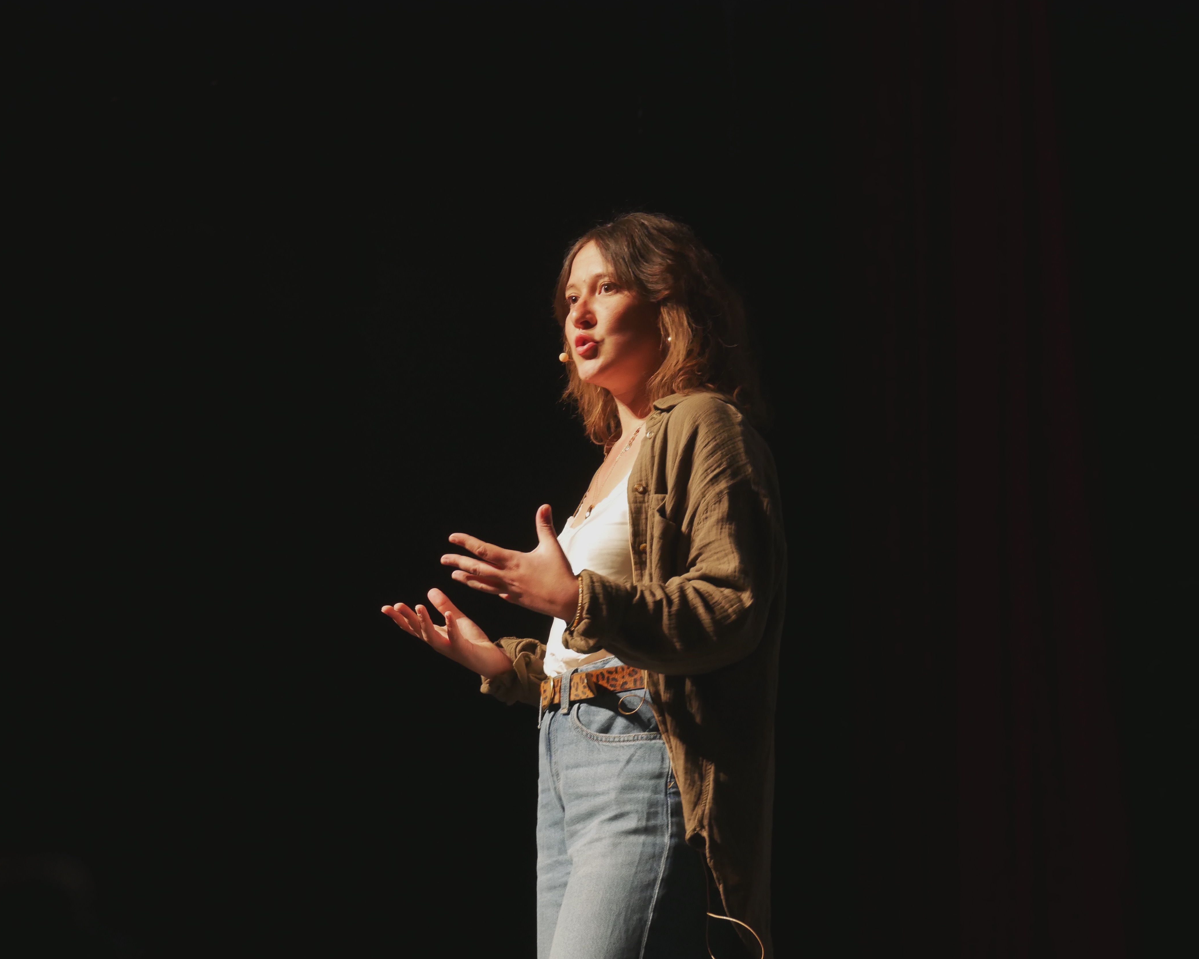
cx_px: 557
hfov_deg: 13.6
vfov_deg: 10.9
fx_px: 5039
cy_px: 471
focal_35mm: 142
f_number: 5.4
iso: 1250
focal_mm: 66
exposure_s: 1/25
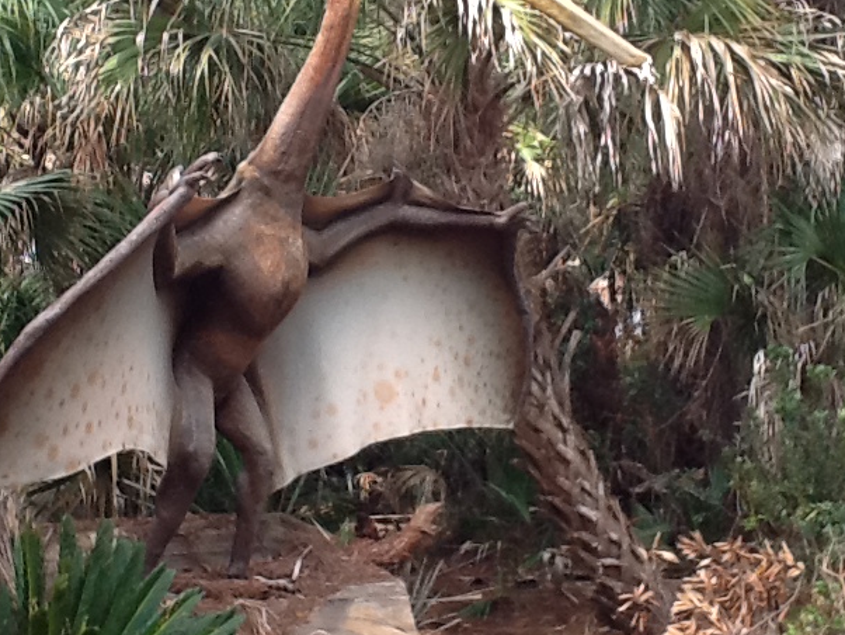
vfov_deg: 28.3
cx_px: 386
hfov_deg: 37.5
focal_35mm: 51
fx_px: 1245
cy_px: 185
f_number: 2.4
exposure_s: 1/183
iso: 64
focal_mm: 2.03
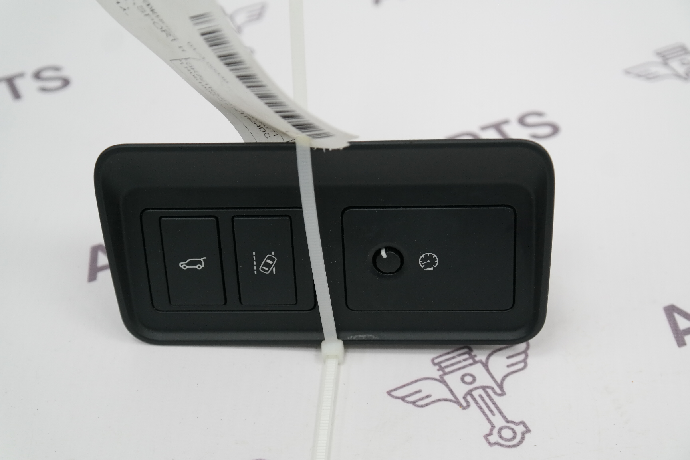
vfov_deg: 21.2
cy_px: 230
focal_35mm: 64
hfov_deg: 31.4
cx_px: 345
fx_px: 1227
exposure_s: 1/60
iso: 800
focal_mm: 42
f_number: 5
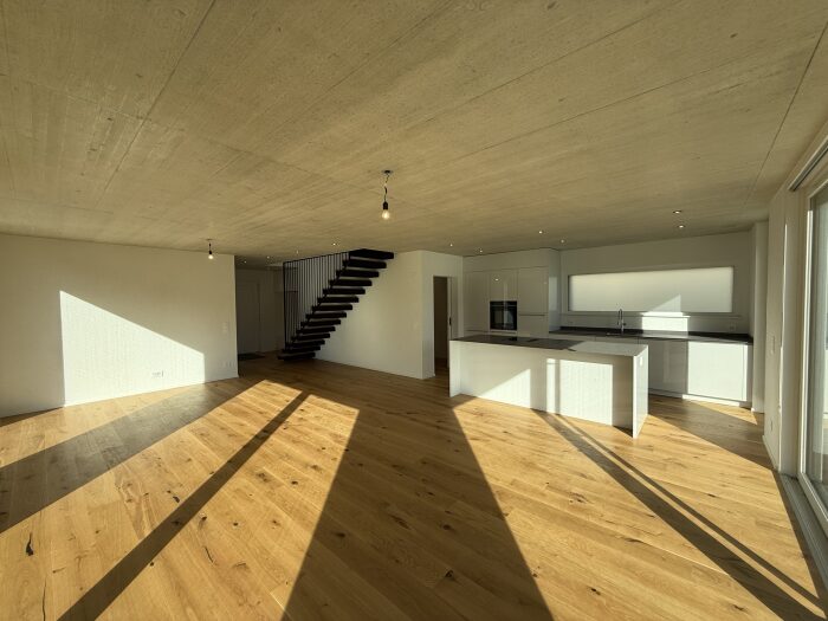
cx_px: 414
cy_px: 310
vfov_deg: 85.7
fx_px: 335
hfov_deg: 102.1
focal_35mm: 14
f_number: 2.2
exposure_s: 1/506
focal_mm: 2.22
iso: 50
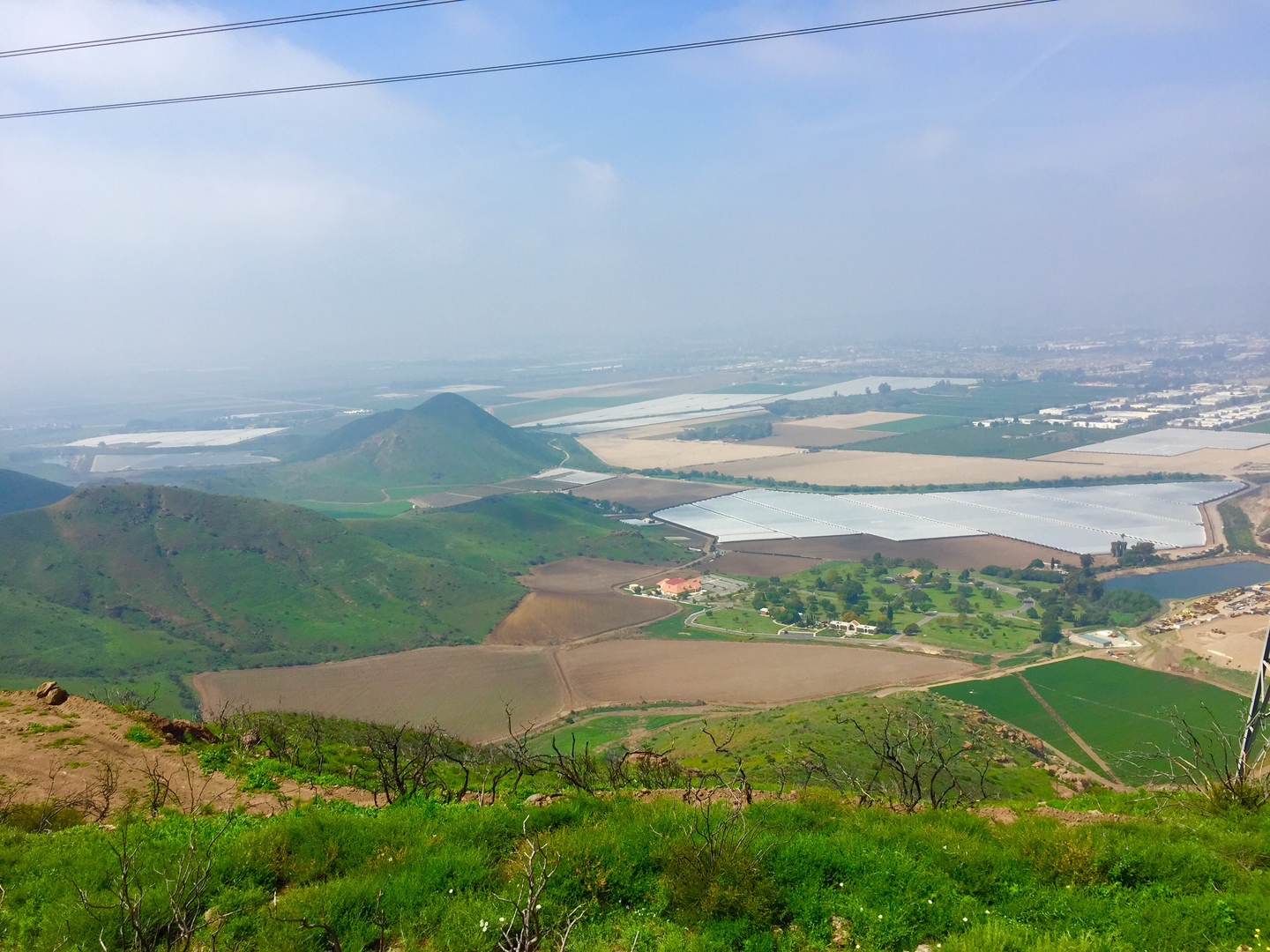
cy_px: 476
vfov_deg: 48.2
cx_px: 635
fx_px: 1064
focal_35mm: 29
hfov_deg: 61.7
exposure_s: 1/2639
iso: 32
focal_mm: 4.15
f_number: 2.2
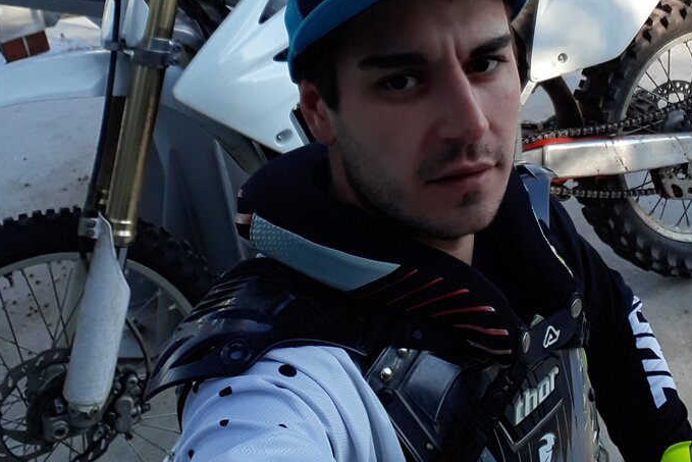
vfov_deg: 22.9
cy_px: 13
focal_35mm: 57
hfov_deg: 35.0
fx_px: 1096
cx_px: 406
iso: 50
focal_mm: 2.91
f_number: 1.9
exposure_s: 1/297
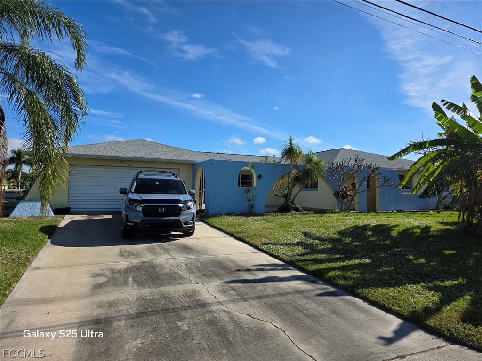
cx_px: 241
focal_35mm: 23
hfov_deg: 73.9
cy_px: 180
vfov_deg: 58.9
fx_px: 320
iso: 80
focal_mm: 6.3
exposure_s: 1/7333
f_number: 1.7
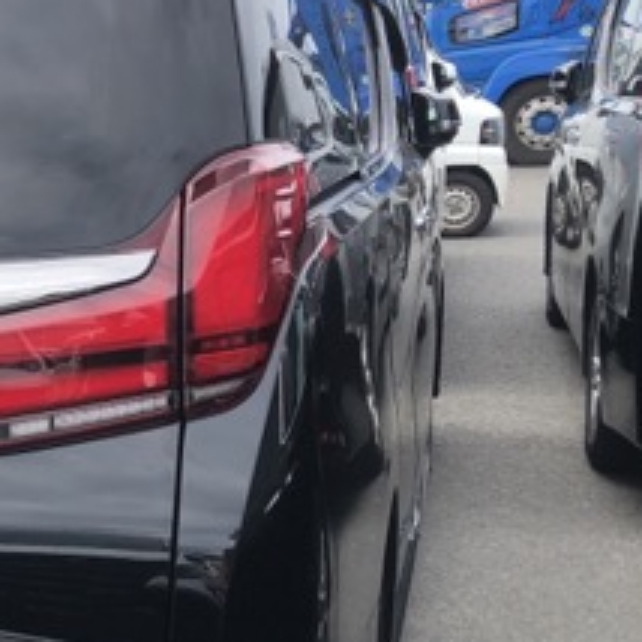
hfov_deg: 20.7
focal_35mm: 74
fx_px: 1553
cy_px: 423
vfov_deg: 23.3
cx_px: -249
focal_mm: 3.99
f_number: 1.8
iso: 20
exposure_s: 1/706
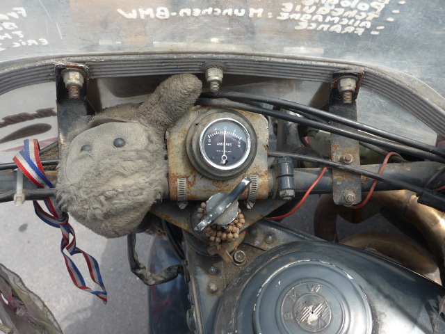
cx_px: 222
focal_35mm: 29
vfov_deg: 48.2
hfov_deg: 61.7
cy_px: 167
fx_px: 373
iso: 80
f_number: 2.8
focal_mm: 6
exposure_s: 1/400
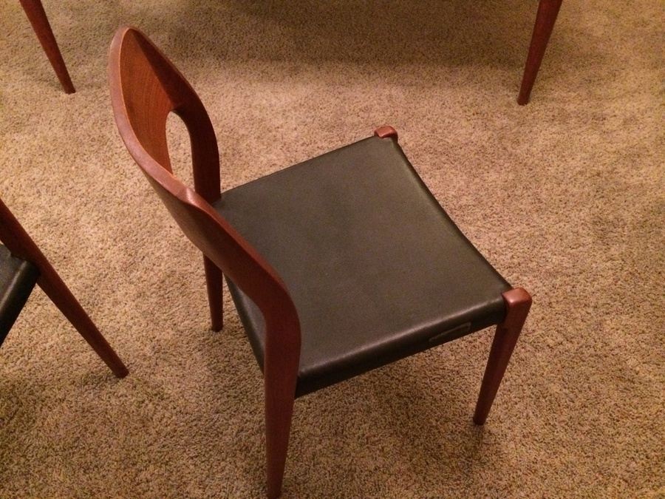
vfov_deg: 46.8
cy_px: 250
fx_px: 576
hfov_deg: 60.0
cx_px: 332
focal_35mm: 30
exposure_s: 1/15
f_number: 2.2
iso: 640
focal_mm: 4.12
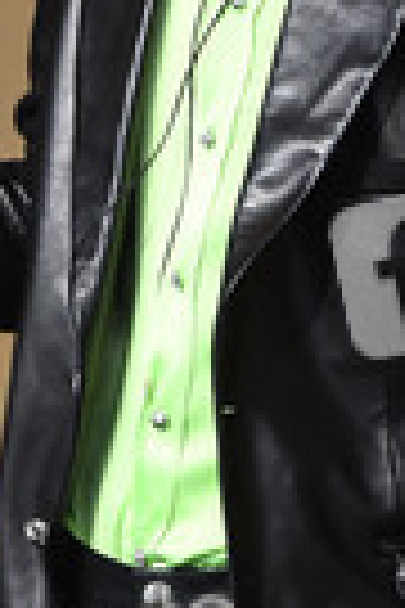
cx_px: 155
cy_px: 27
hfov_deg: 4.2
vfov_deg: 6.3
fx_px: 5501
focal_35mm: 326
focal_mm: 110
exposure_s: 1/250
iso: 2500
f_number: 7.1
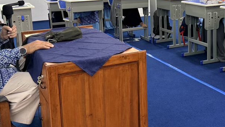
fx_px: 334
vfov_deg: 21.0
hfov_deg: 36.4
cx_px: 167
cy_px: 16
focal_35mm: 56
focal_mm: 6.76
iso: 200
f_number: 1.78
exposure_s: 1/60
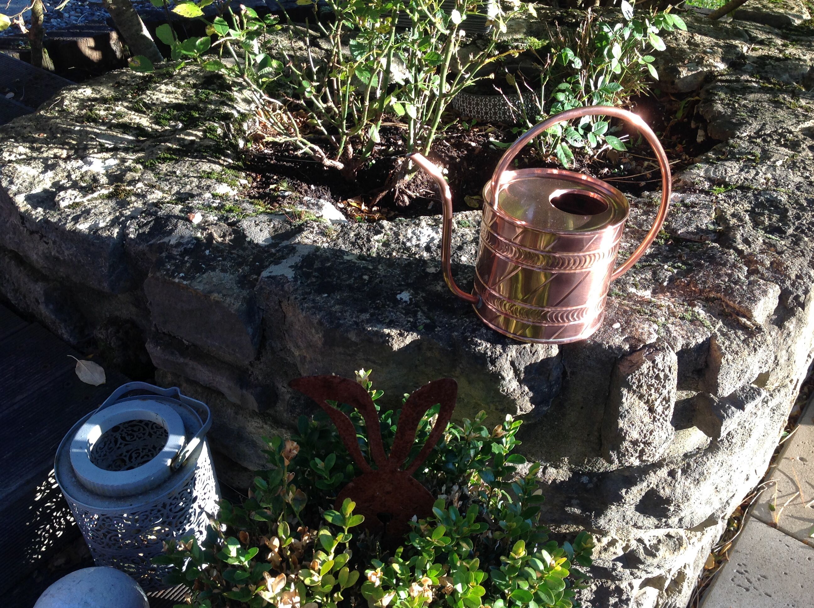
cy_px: 304
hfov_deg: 52.7
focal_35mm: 35
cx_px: 407
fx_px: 822
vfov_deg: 40.6
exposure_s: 1/176
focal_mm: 4.28
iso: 50
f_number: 2.4
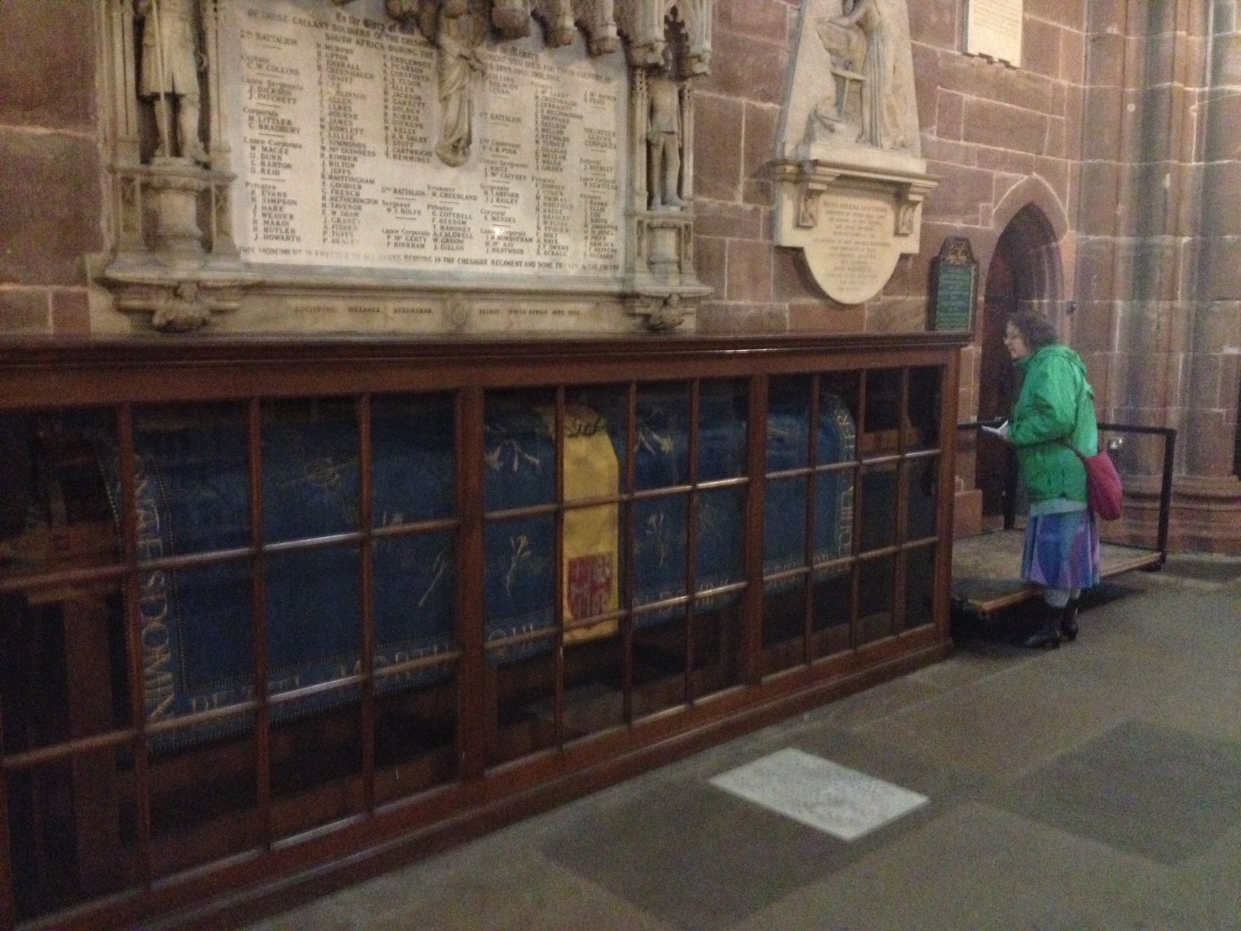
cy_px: 466
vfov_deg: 40.7
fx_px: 1255
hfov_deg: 52.6
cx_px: 620
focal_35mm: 35
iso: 800
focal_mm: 4.28
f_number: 2.4
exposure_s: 1/15
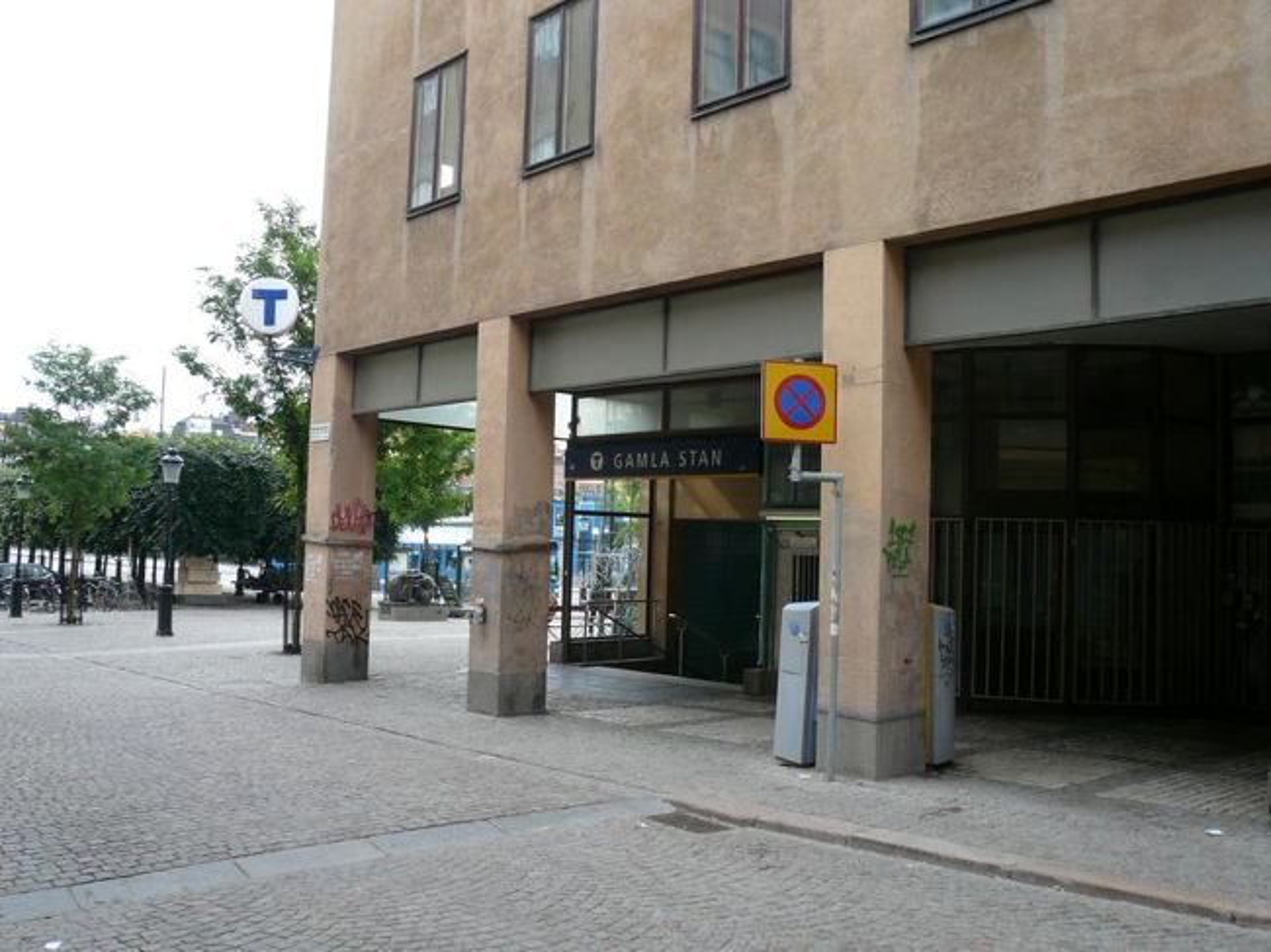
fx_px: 1101
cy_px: 476
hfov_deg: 60.0
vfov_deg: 46.8
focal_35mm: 30
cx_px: 636
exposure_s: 1/320
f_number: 2.8
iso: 100
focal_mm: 4.6
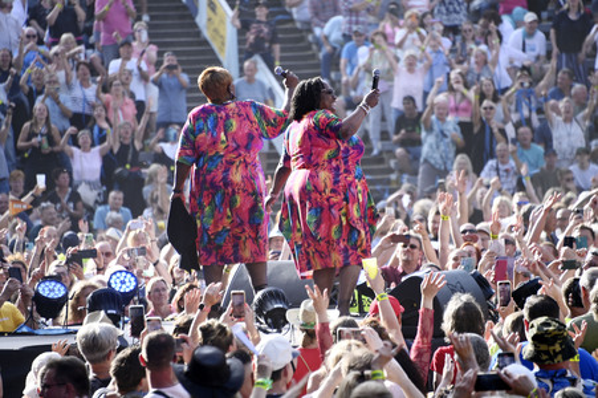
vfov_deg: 4.6
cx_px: 299
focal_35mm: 300
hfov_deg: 6.9
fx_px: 4980
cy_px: 199
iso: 200
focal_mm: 300
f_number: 5.6
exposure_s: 1/250
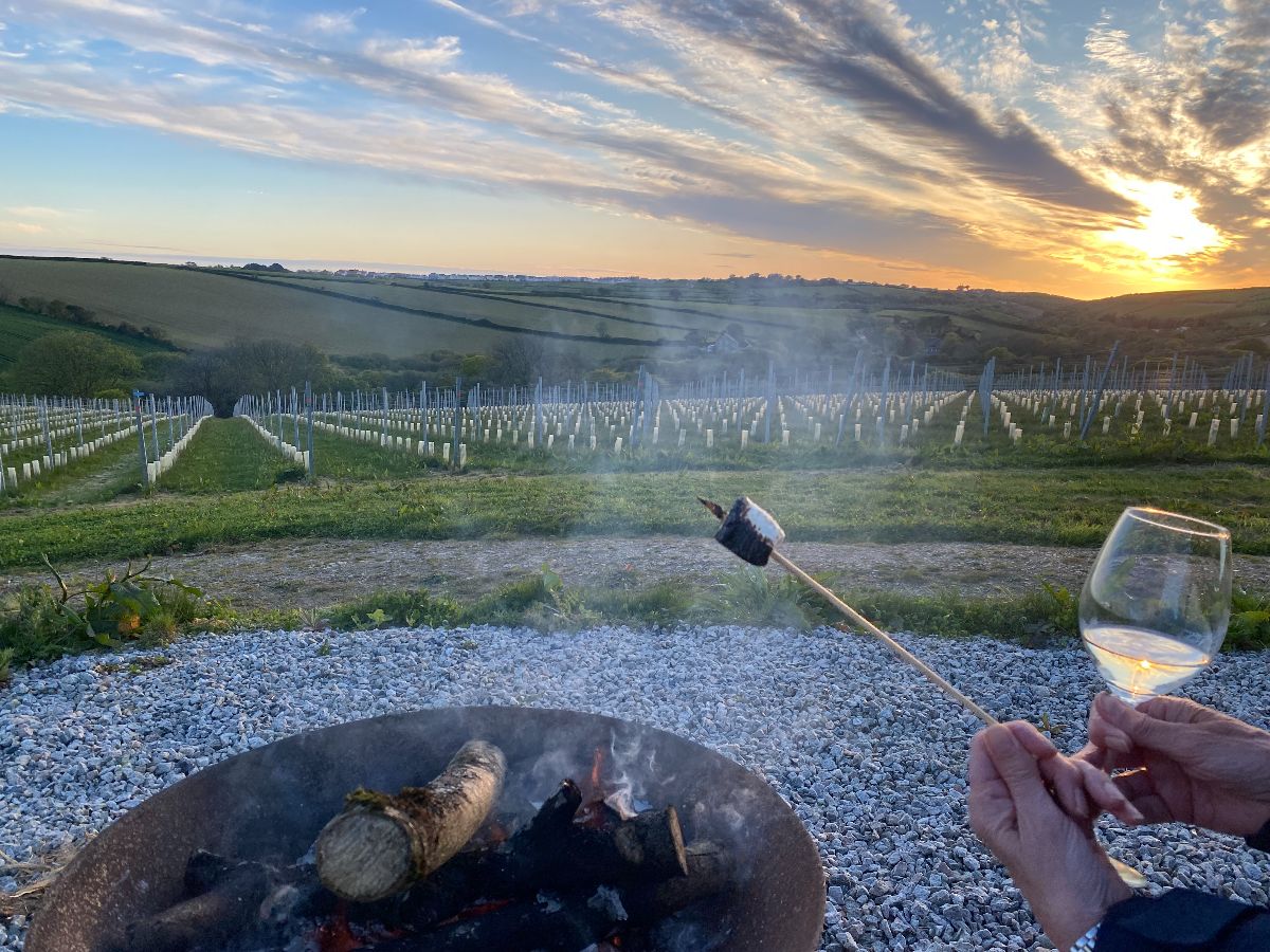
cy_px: 476
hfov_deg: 67.3
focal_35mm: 26
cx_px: 635
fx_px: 954
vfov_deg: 53.1
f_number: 1.8
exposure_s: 1/662
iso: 32
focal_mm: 4.25
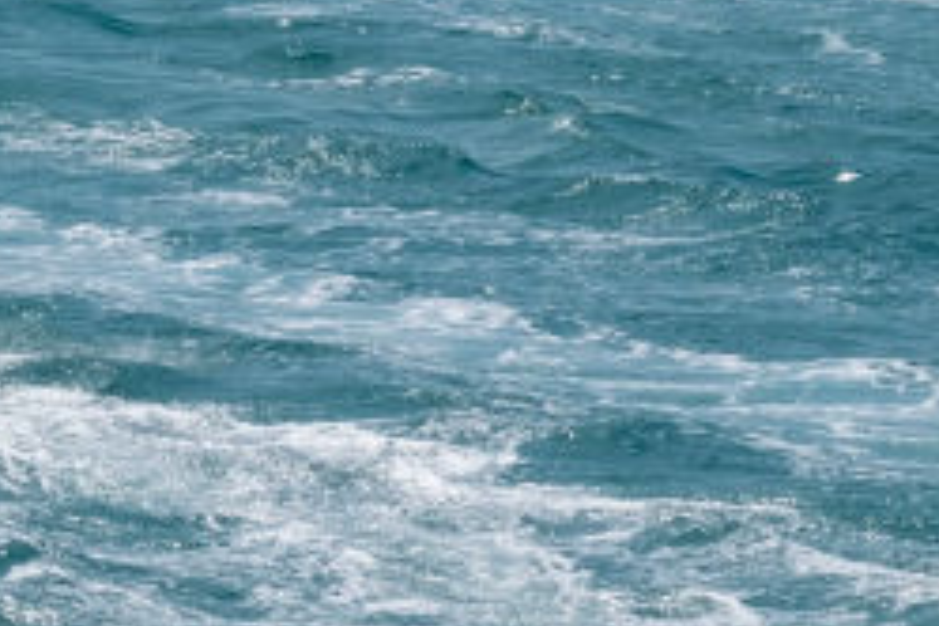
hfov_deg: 3.4
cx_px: -260
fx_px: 15753
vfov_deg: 2.3
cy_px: -66
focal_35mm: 604
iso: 200
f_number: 9
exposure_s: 1/640
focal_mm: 98.2
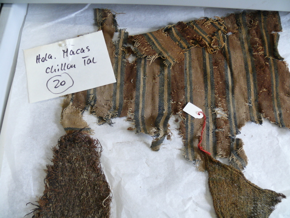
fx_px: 293
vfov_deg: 40.7
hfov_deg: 52.6
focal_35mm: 35
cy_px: 109
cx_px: 145
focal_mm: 7.4
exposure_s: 1/25
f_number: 2.8
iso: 200
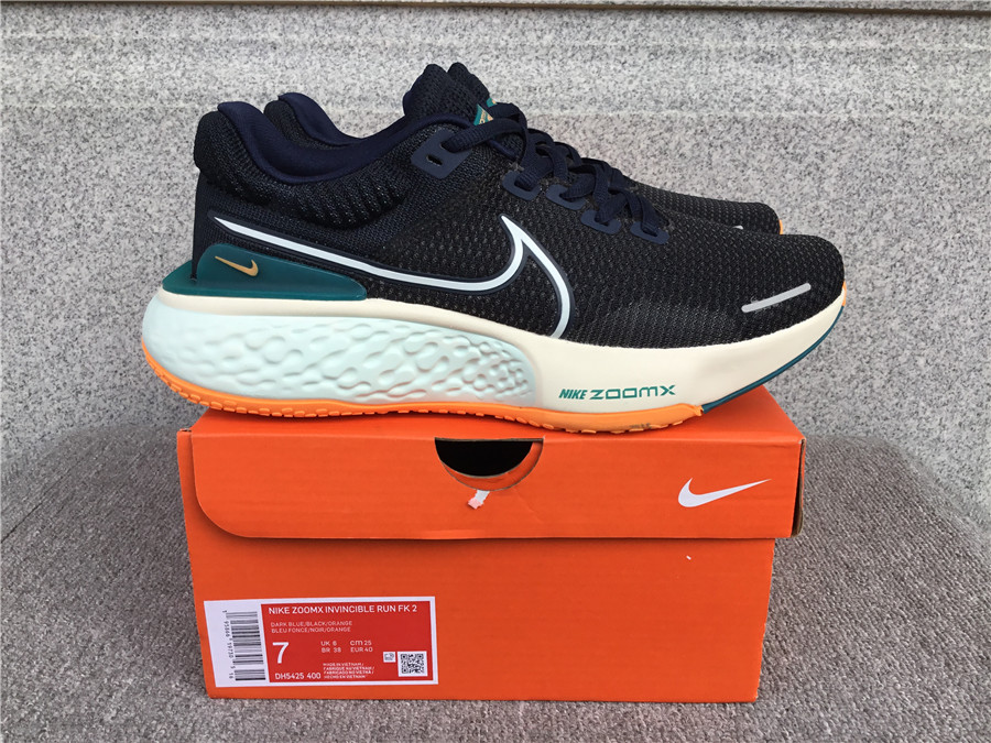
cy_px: 372
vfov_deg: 45.4
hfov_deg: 58.4
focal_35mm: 31
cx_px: 496
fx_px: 887
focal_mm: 3.3
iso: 25
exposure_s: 1/407
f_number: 2.4
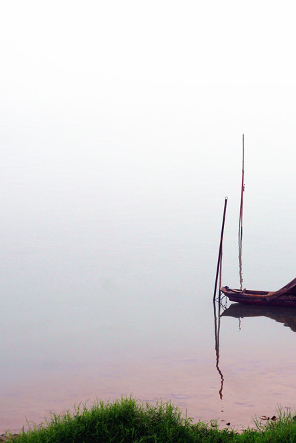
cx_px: 267
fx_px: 1961
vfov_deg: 12.9
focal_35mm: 159
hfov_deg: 8.6
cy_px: 222
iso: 100
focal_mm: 70
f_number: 6.3
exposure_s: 1/160
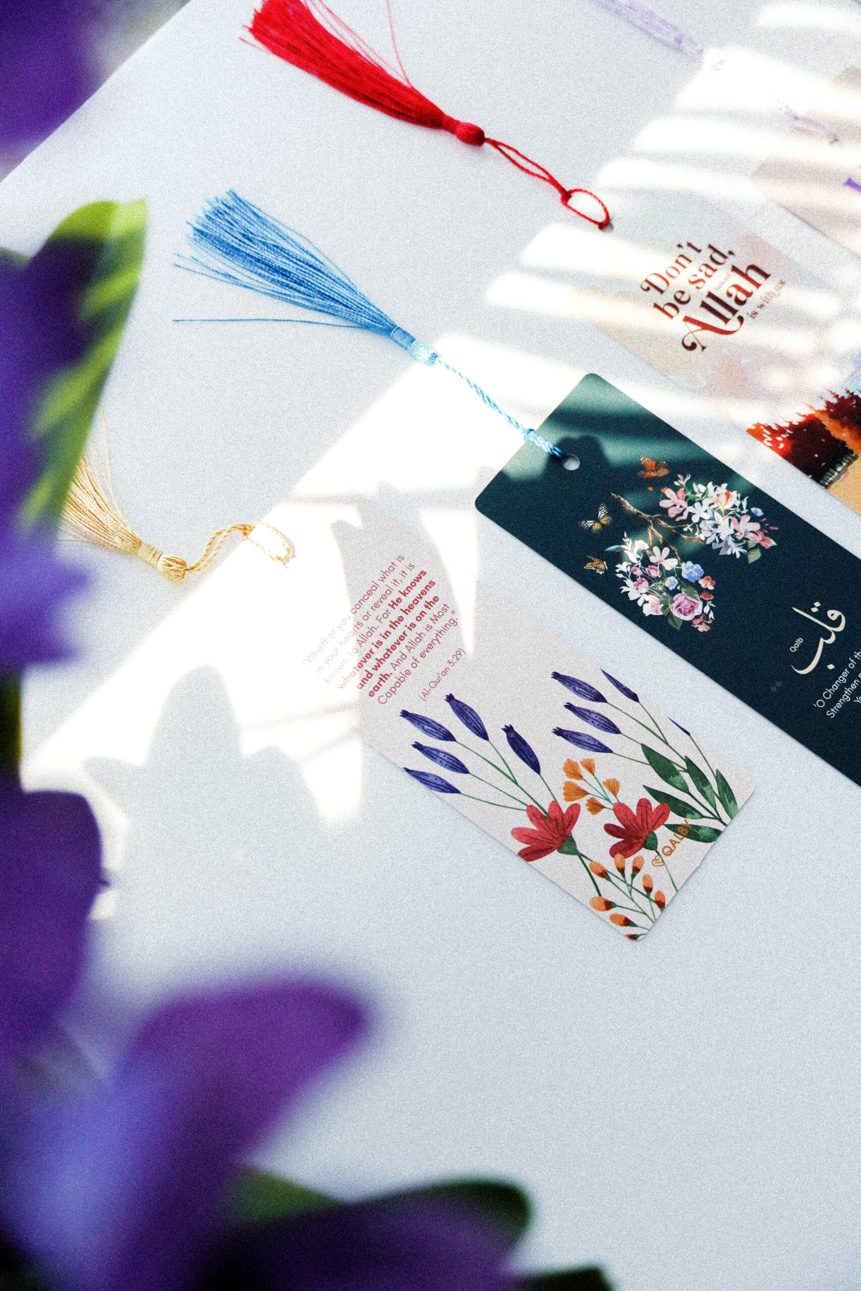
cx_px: 430
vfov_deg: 29.2
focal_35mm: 69
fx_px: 2475
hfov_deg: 19.7
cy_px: 646
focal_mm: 46
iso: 200
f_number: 5
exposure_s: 1/250
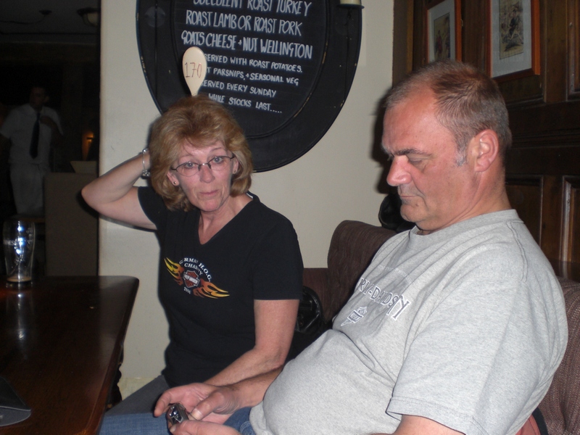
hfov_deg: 49.0
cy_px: 218
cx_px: 290
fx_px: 637
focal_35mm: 38
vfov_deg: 37.7
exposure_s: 1/60
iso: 100
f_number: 3.1
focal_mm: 6.3
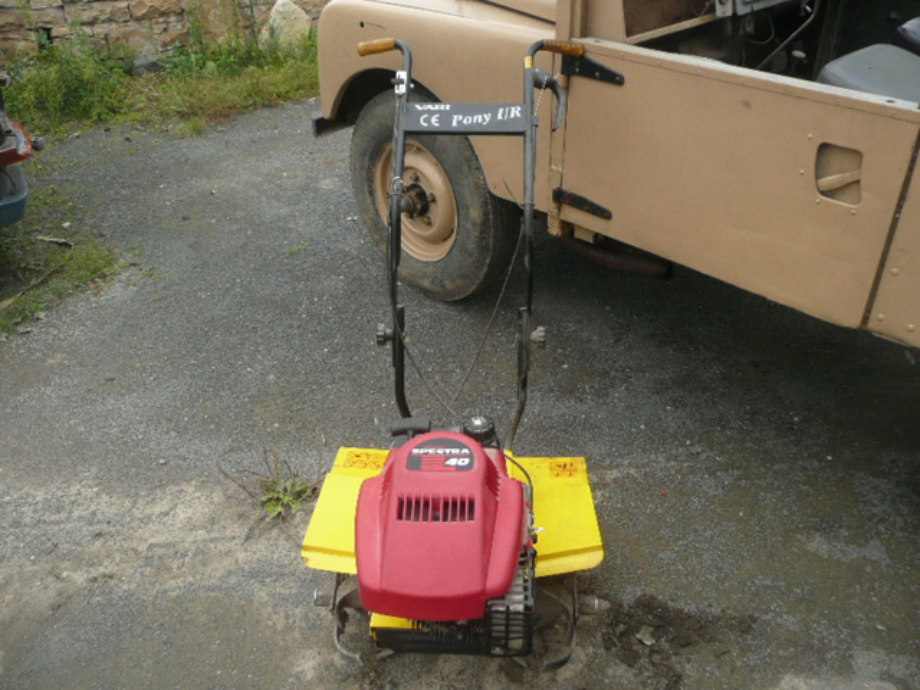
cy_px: 345
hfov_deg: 63.4
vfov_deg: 49.7
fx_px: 744
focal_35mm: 28
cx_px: 460
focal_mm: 4.6
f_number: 3.3
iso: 100
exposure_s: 1/200
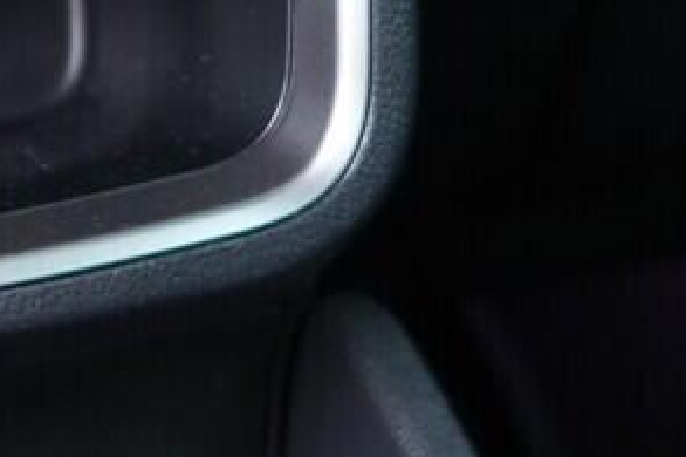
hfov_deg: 11.3
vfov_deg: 7.7
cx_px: -246
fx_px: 3371
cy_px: -42
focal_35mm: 177
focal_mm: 24
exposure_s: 1/40
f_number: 2.8
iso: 1000
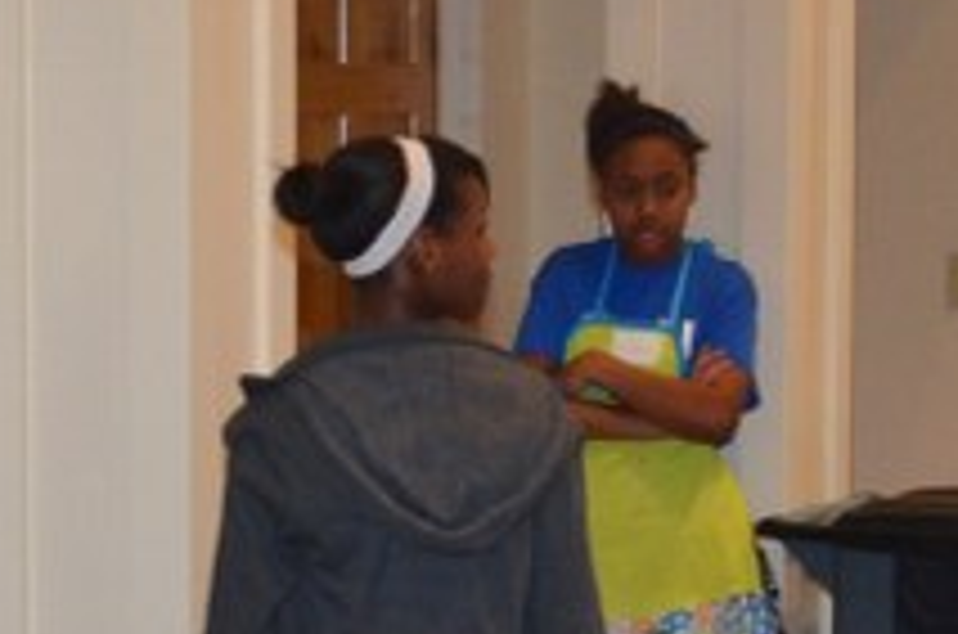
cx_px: -693
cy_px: 663
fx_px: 4487
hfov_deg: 11.4
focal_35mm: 169
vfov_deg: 8.0
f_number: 7.1
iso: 1000
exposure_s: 1/60
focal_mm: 20
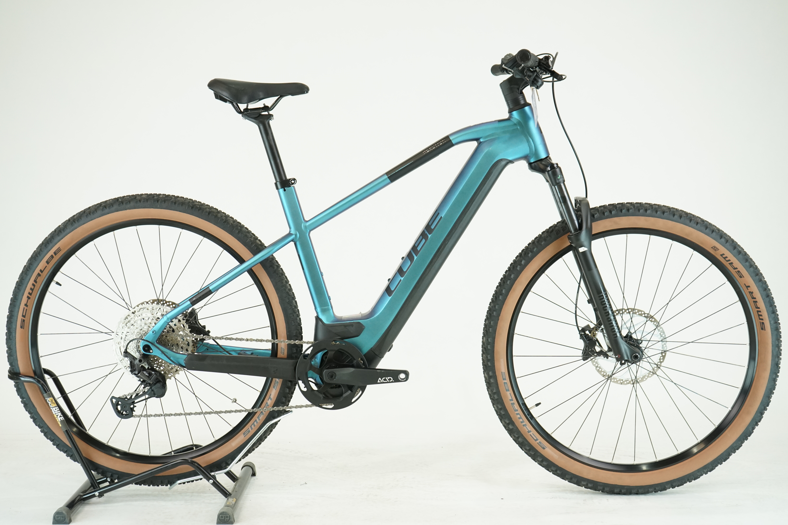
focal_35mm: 51
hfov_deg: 38.9
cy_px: 262
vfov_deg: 26.5
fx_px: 1116
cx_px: 394
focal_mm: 51
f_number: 5.6
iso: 1600
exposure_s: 1/200
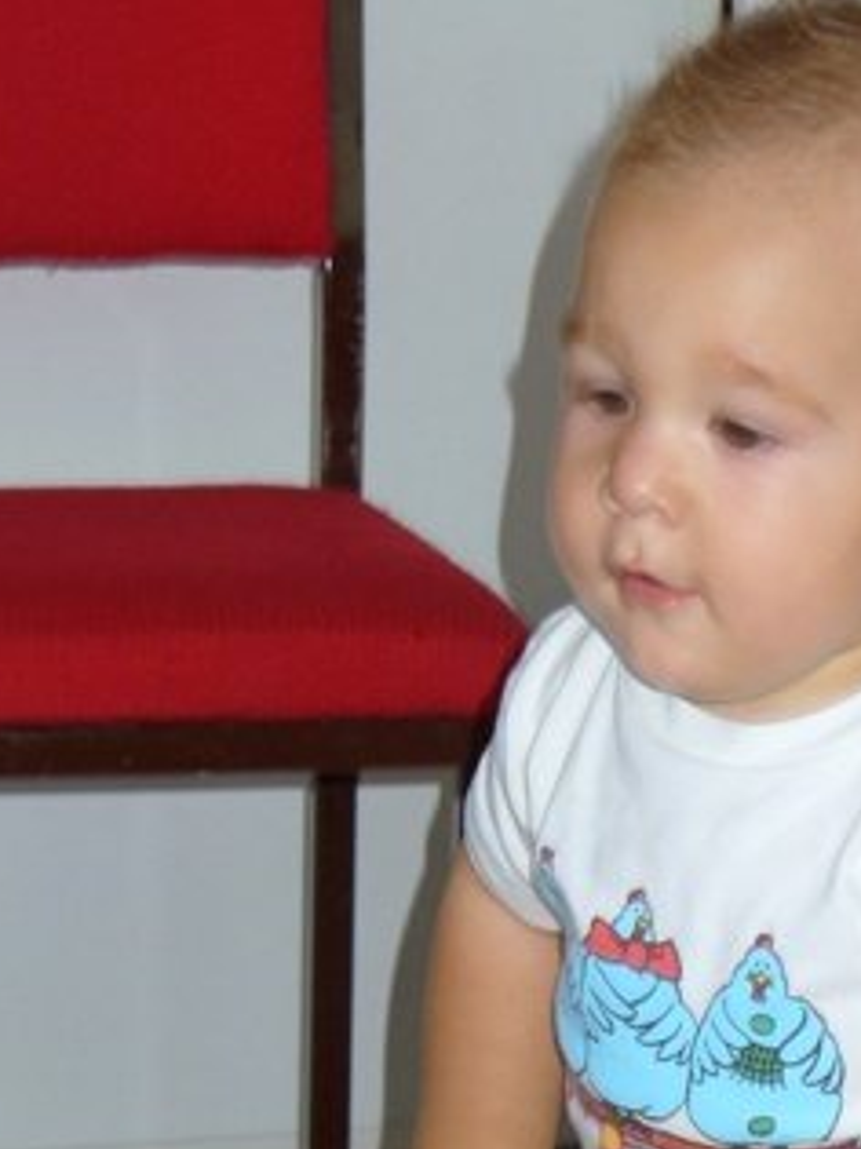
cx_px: 704
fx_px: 6571
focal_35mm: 198
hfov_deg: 7.5
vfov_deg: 10.0
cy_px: 970
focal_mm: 17.2
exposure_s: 1/60
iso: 150
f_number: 3.5
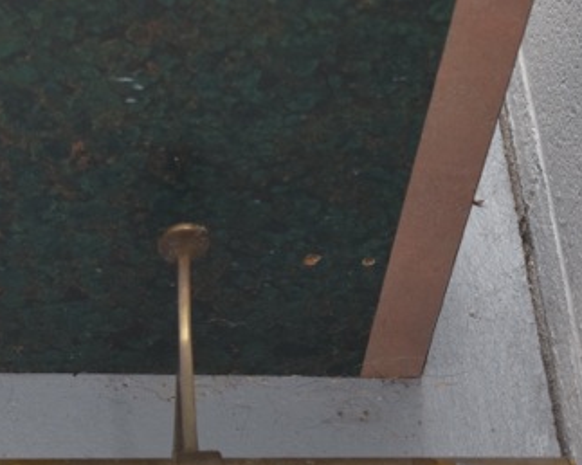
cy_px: 296
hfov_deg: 14.4
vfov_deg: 11.5
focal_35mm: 134
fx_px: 2307
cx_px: 196
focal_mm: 48
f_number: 5.3
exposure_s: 1/125
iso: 800
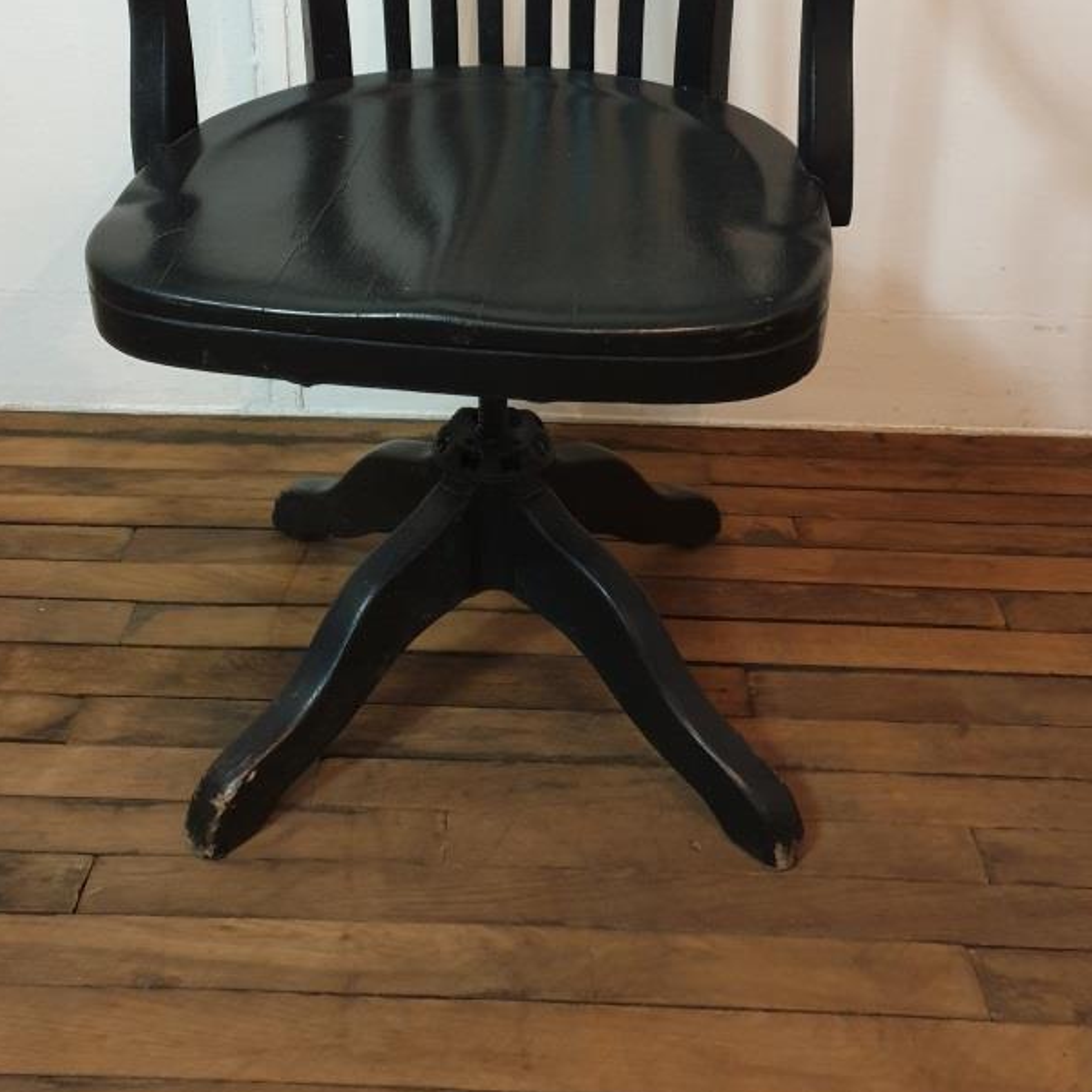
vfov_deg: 40.7
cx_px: 455
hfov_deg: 42.7
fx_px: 1392
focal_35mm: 39
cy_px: 192
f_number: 1.5
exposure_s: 1/33
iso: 320
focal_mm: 4.3
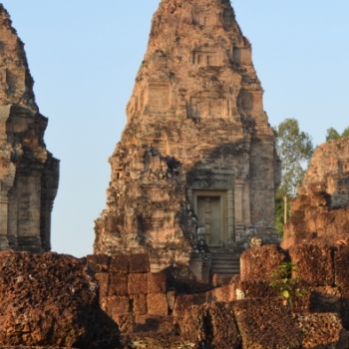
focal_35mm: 97
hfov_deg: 17.6
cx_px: 326
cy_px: 151
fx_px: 1106
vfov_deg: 17.9
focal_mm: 26
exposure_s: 1/125
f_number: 5.6
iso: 100
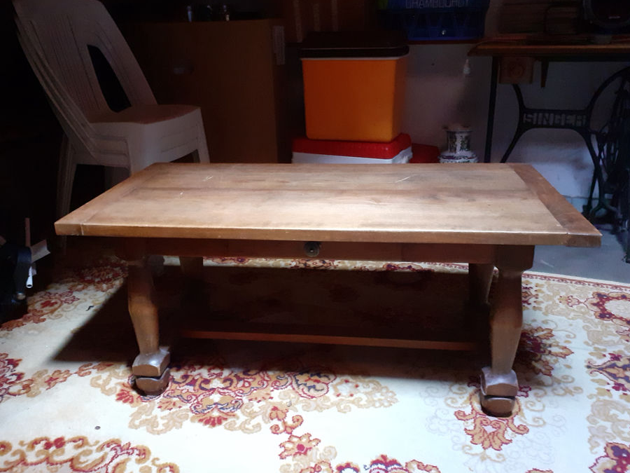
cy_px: 243
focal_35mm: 30
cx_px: 305
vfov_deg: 46.8
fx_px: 546
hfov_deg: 60.0
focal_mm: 3.6
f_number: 1.9
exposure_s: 1/20
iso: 500
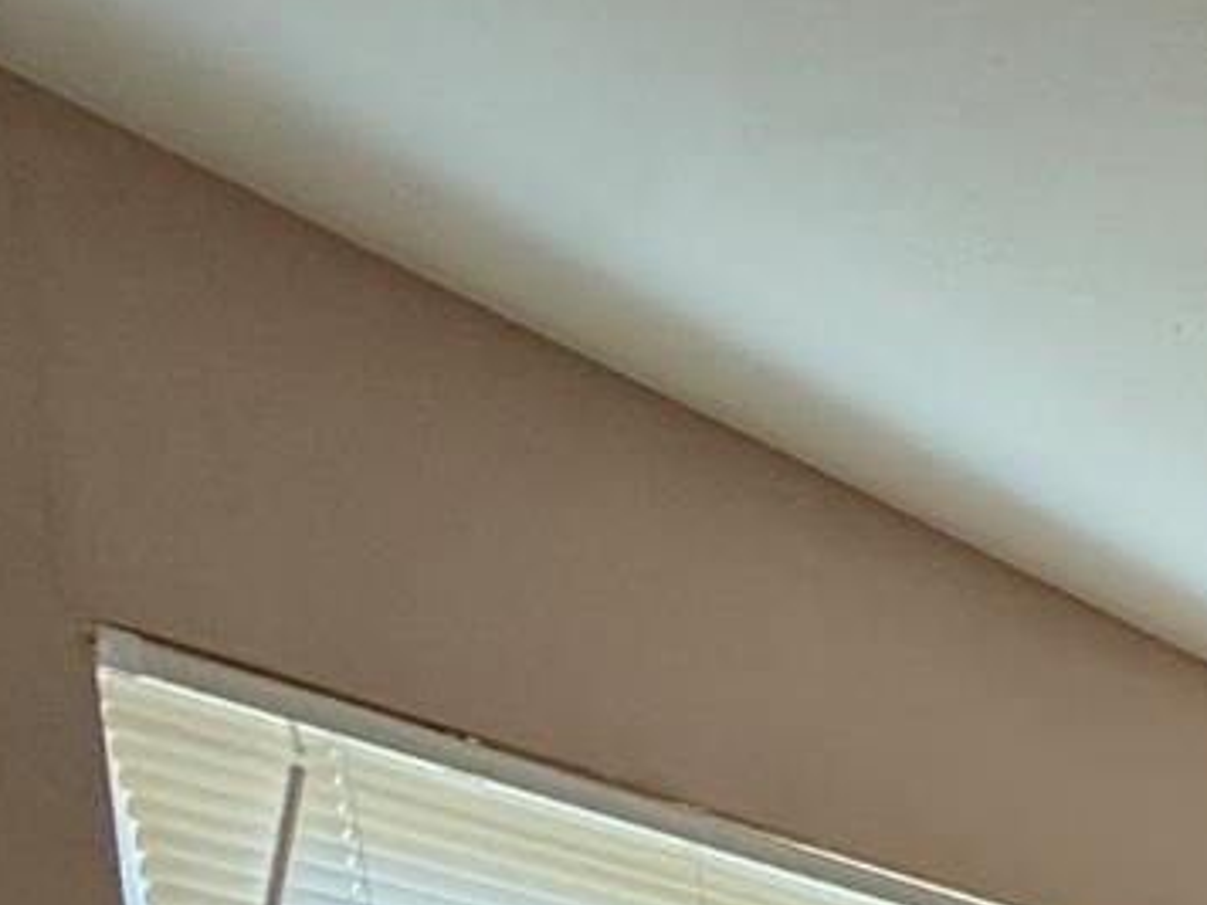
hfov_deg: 18.4
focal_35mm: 59
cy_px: 1710
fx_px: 2057
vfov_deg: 18.4
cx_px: 2499
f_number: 2.2
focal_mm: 2.22
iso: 160
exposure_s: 1/99
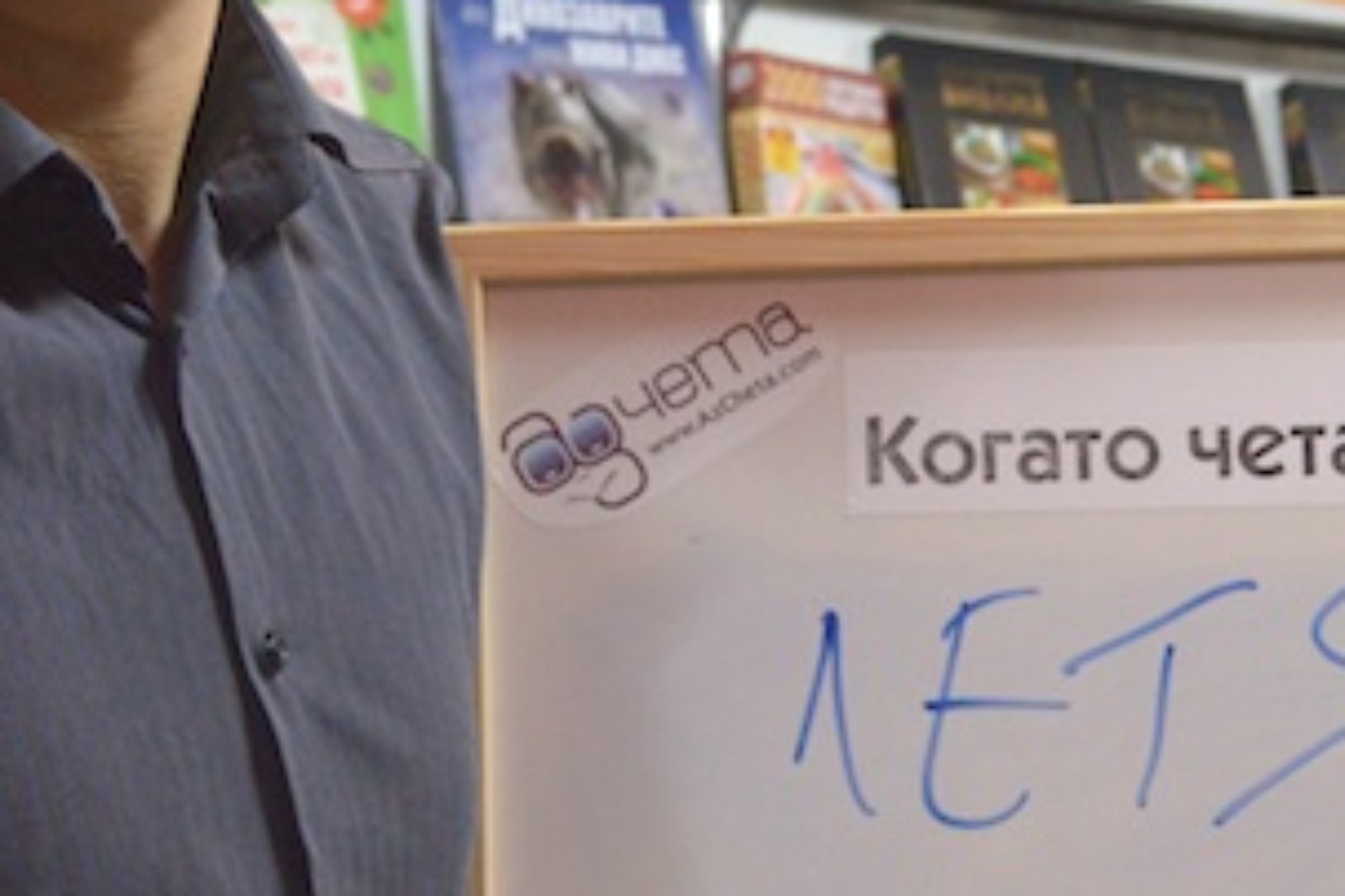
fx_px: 3325
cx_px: 852
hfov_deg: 22.8
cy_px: 503
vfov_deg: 15.4
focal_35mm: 89
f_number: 3.5
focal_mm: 18
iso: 1400
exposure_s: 1/60
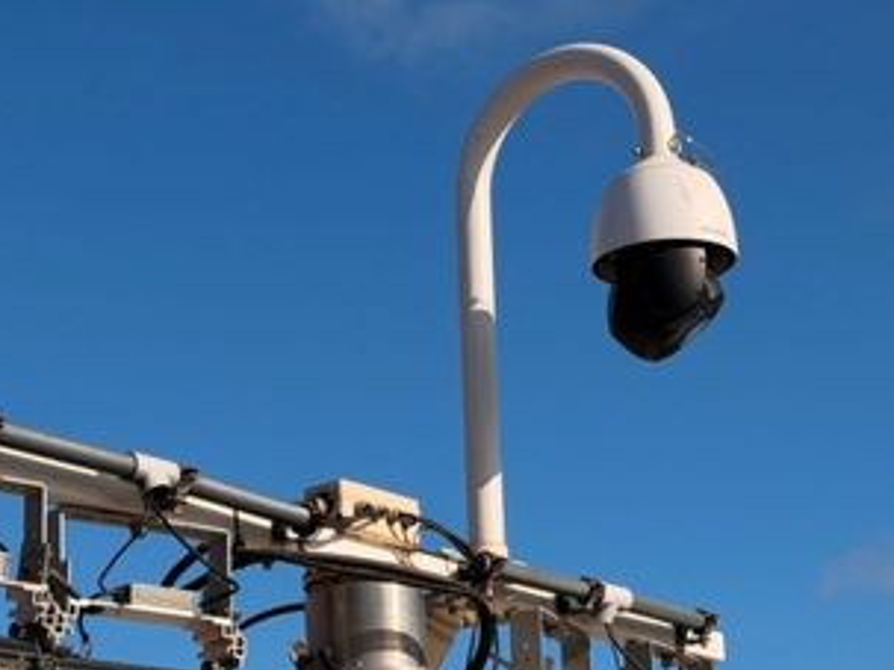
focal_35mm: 95
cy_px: 522
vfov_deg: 15.5
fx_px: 2453
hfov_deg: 20.6
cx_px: 307
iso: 64
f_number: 1.78
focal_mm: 6.76
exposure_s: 1/7874
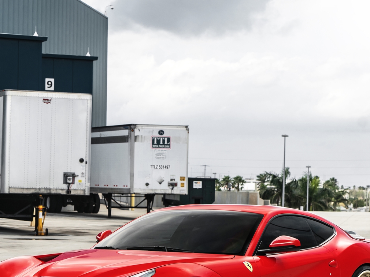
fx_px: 1368
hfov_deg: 15.4
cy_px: 220
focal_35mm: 128
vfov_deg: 11.5
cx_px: 149
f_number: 6.3
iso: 200
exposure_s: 1/160
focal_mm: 70
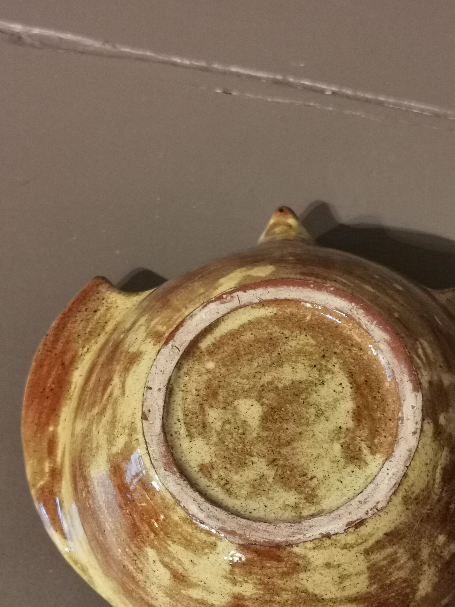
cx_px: 302
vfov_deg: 30.5
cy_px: 397
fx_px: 1104
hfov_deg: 23.2
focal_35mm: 63
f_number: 1.6
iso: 320
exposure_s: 1/50
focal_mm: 5.56
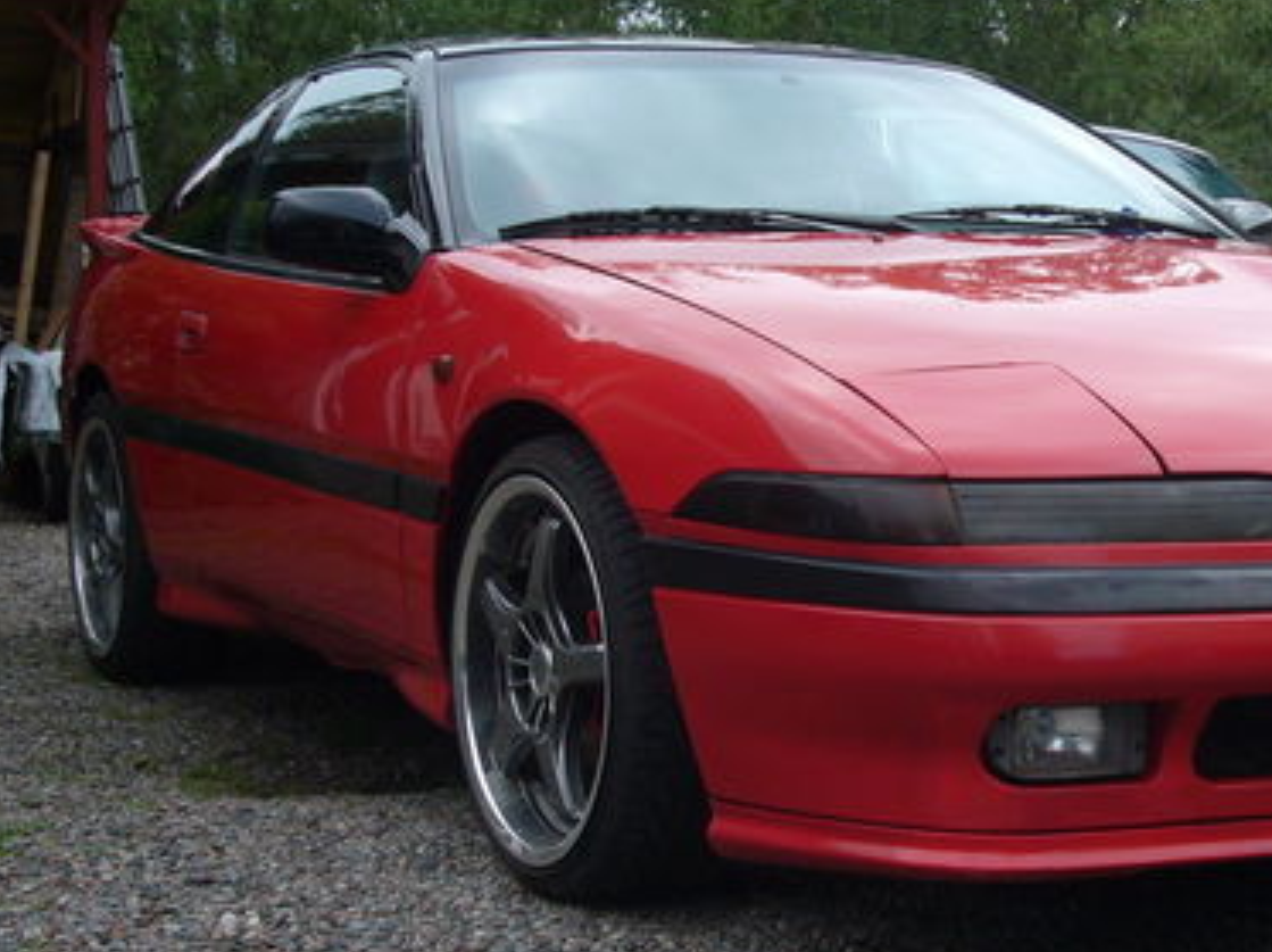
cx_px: 945
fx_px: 2900
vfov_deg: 18.6
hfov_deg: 24.5
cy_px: 556
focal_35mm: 79
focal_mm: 7.5
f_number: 3.5
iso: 80
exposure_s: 1/320
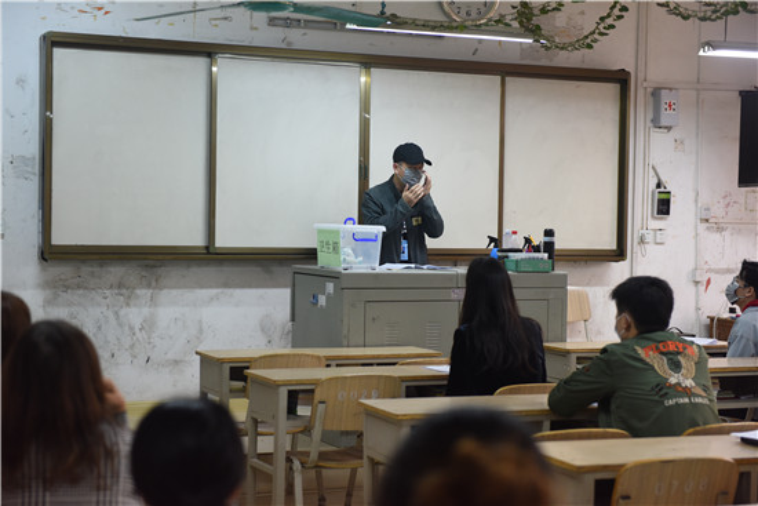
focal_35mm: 70
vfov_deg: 19.5
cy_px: 253
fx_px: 1474
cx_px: 379
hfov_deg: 28.8
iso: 1800
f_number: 4
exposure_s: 1/200
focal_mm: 70
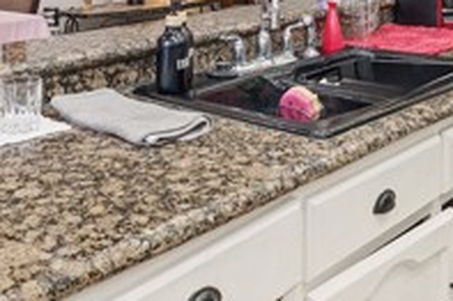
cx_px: 216
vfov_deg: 22.8
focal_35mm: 54
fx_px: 674
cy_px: -74
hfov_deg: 37.1
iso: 250
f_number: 8
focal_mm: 16.5
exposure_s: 1/5
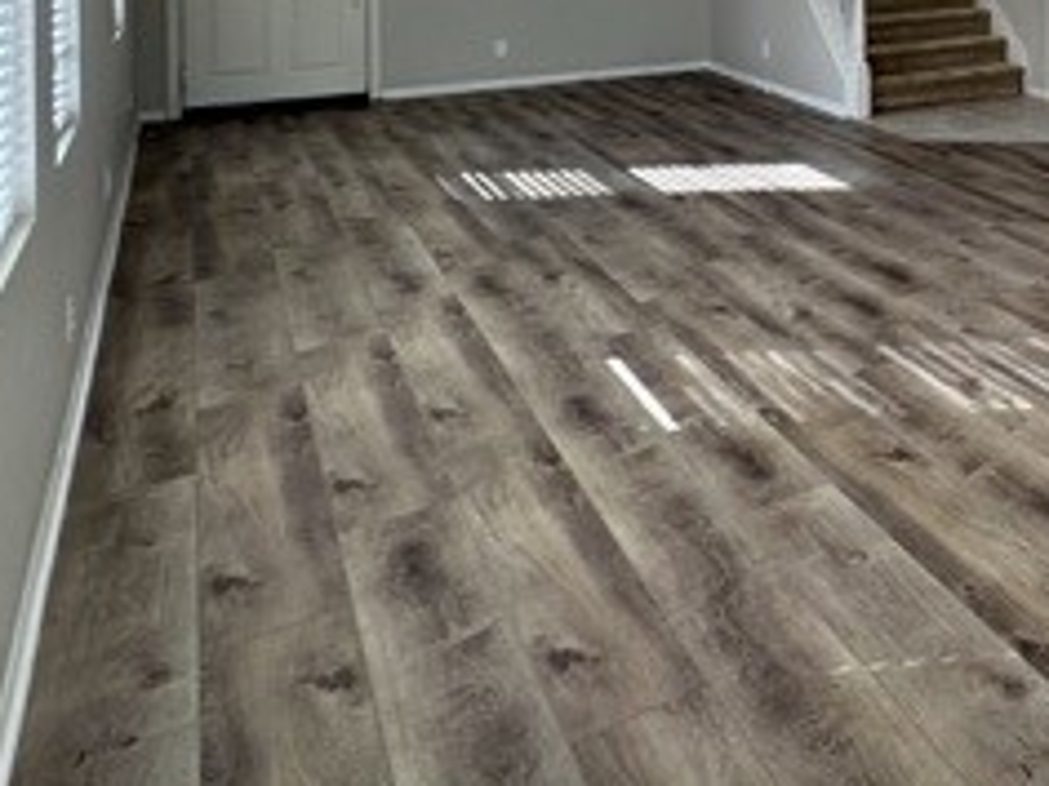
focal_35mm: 38
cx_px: 1391
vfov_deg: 32.9
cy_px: -84
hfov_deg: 33.8
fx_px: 1152
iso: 50
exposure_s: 1/120
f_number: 2.2
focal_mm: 2.22
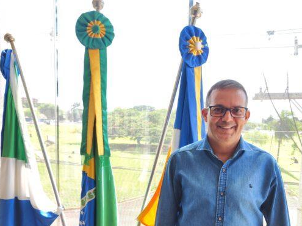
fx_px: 288
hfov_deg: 55.4
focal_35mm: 33
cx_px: 155
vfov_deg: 42.2
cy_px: 155
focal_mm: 5.59
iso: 50
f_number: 1.88
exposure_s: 1/120
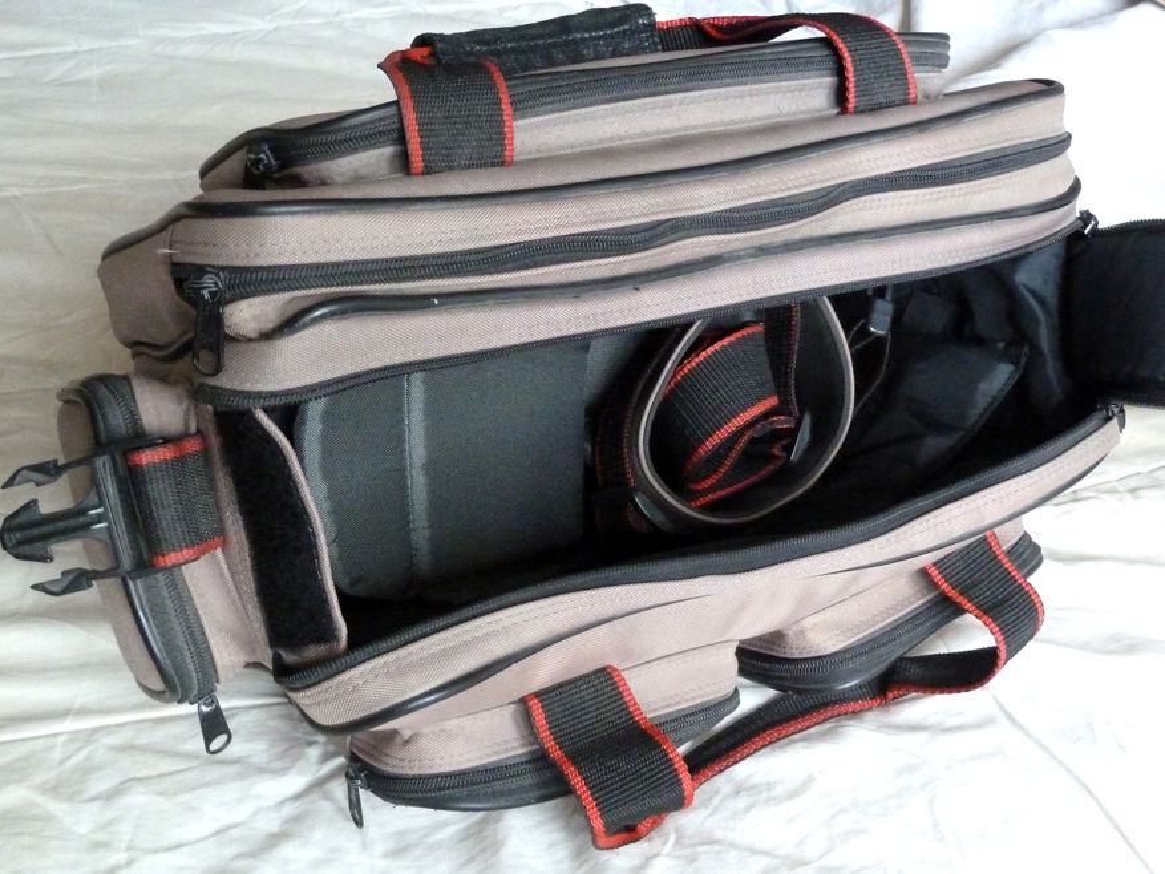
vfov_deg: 40.7
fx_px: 1178
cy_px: 437
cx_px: 582
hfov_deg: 52.6
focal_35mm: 35
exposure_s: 1/40
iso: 800
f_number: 3.5
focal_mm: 5.7
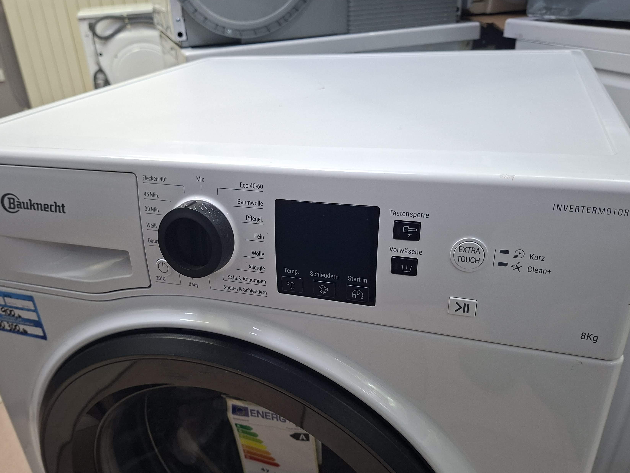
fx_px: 510
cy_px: 286
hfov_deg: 63.4
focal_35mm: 28
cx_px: 291
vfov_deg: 49.4
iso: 160
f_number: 1.8
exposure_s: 1/50
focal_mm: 5.54
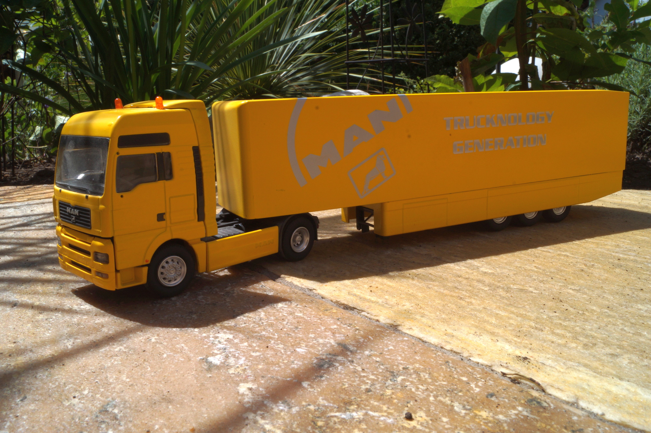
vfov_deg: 43.6
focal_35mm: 30
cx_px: 326
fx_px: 542
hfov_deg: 62.0
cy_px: 216
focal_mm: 20
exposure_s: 1/60
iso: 125
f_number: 22
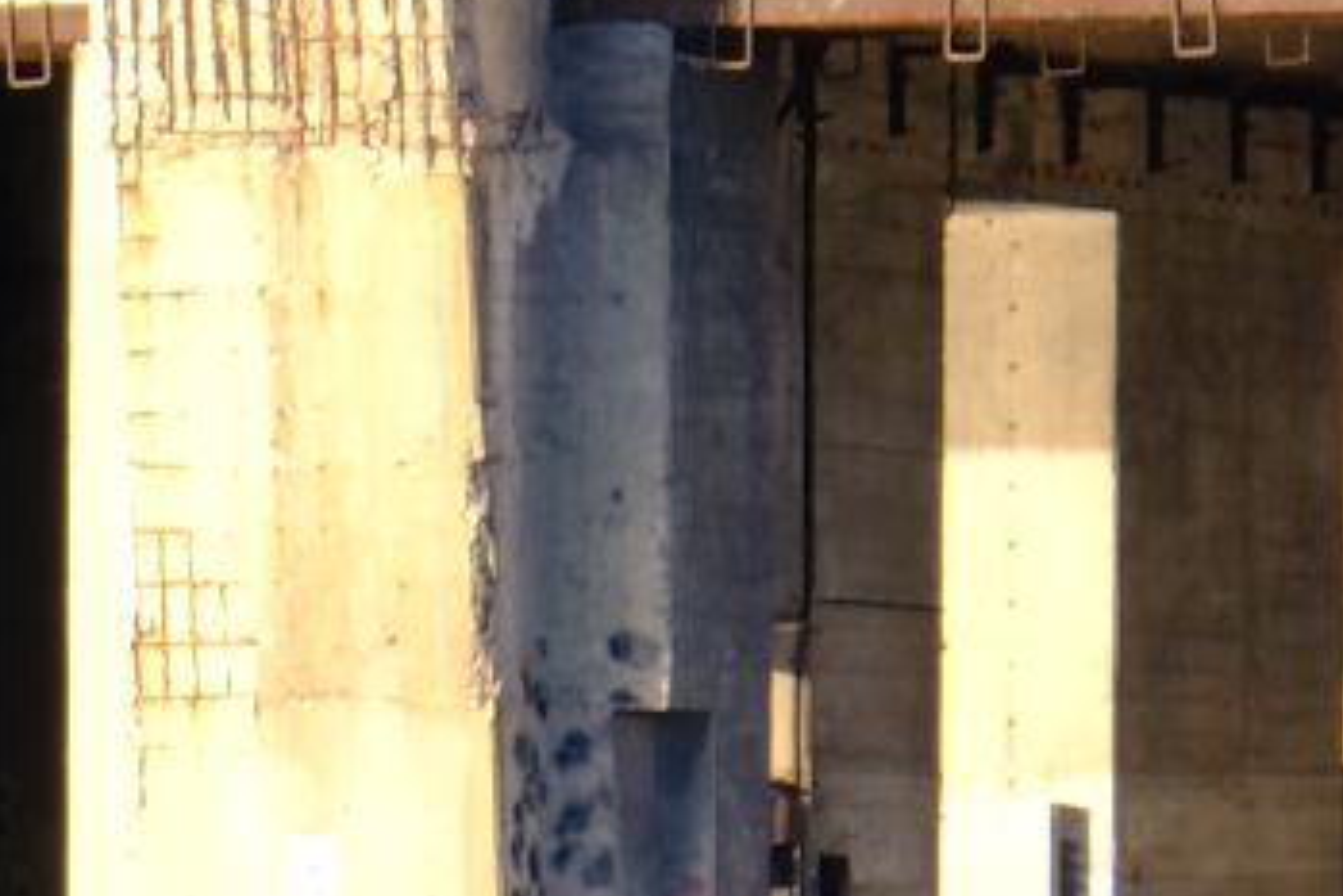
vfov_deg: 2.8
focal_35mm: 487
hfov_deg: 4.1
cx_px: -2532
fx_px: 18174
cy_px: 1244
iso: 200
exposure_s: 1/40
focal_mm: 55
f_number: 10
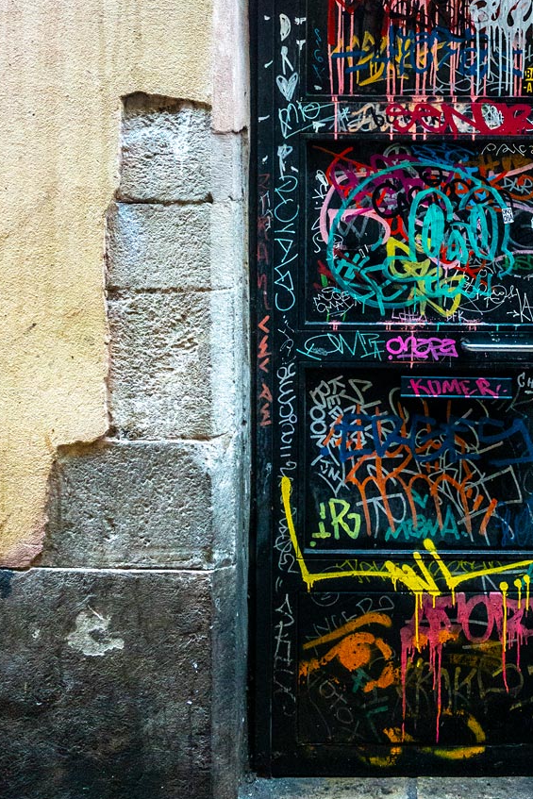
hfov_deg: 26.1
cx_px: 416
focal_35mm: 51
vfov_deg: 38.0
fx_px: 1132
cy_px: 207
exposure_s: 1/50
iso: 1600
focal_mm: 11
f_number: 4
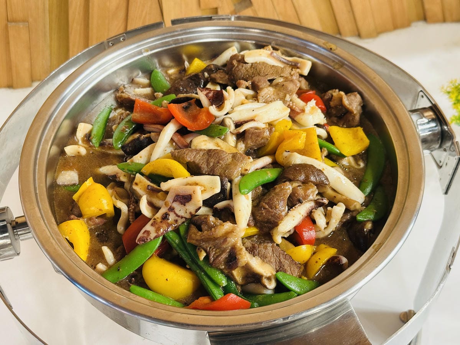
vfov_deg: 30.3
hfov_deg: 39.7
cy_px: 172
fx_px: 638
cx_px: 230
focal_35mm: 48
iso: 320
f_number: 1.78
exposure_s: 1/40
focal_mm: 6.86
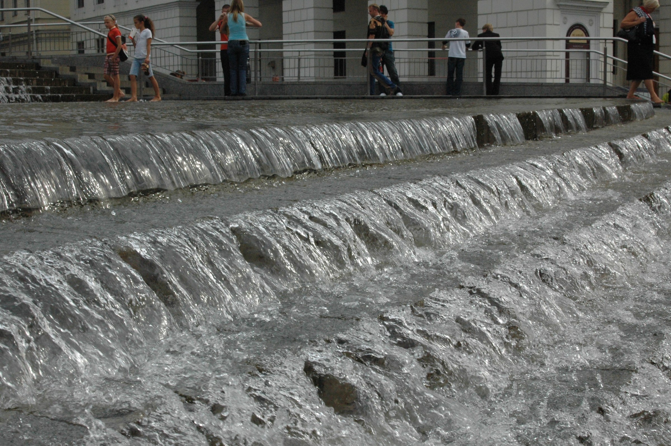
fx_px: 978
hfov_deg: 37.9
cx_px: 336
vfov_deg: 25.7
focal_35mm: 52
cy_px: 223
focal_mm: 35
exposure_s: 1/800
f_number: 14
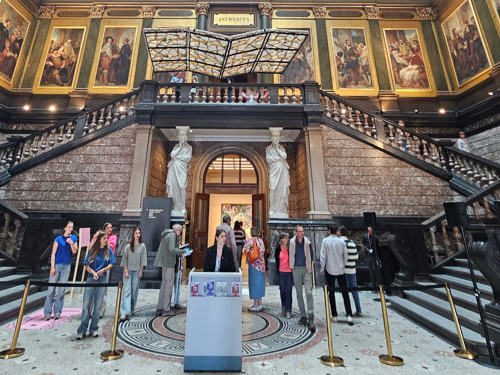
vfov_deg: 58.7
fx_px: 303
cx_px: 235
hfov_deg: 78.9
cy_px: 77
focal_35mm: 21
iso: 400
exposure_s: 1/30
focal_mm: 2.2
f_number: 2.2
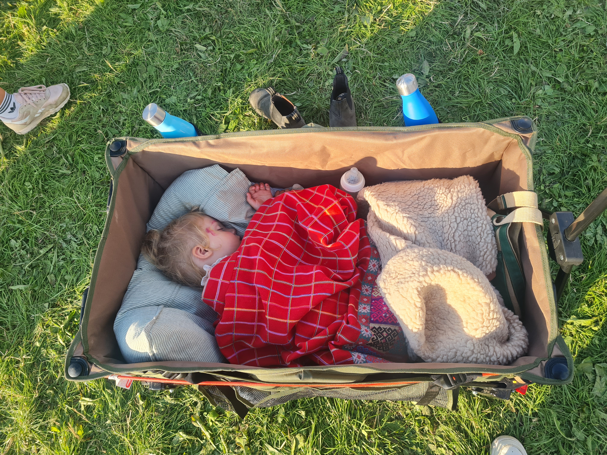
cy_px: 228
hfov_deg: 67.3
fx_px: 456
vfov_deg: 53.1
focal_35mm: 26
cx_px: 304
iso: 50
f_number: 1.8
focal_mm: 5.4
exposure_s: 1/474
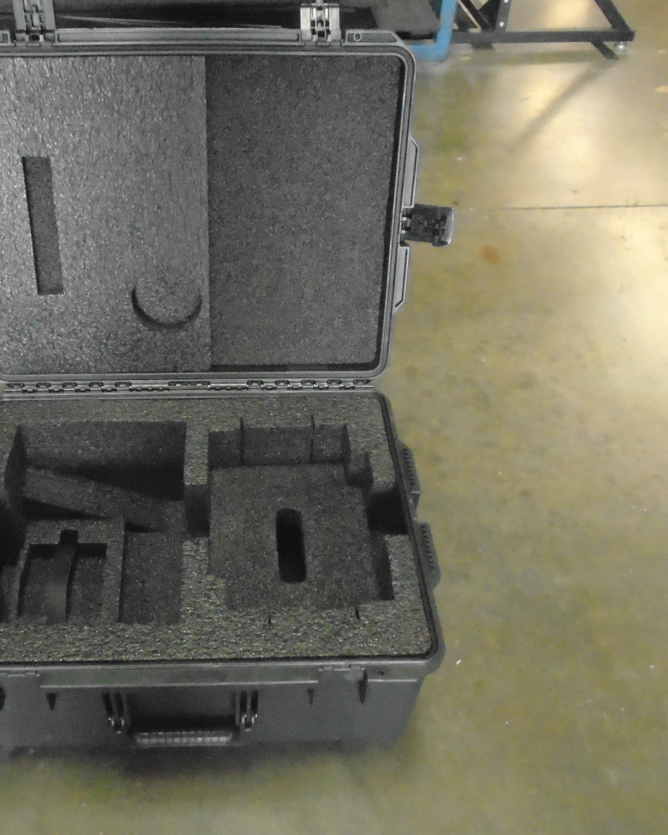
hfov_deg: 43.0
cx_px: 246
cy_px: 418
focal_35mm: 34
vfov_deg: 52.8
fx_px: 840
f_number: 3.2
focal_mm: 4.6
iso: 1600
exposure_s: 1/80
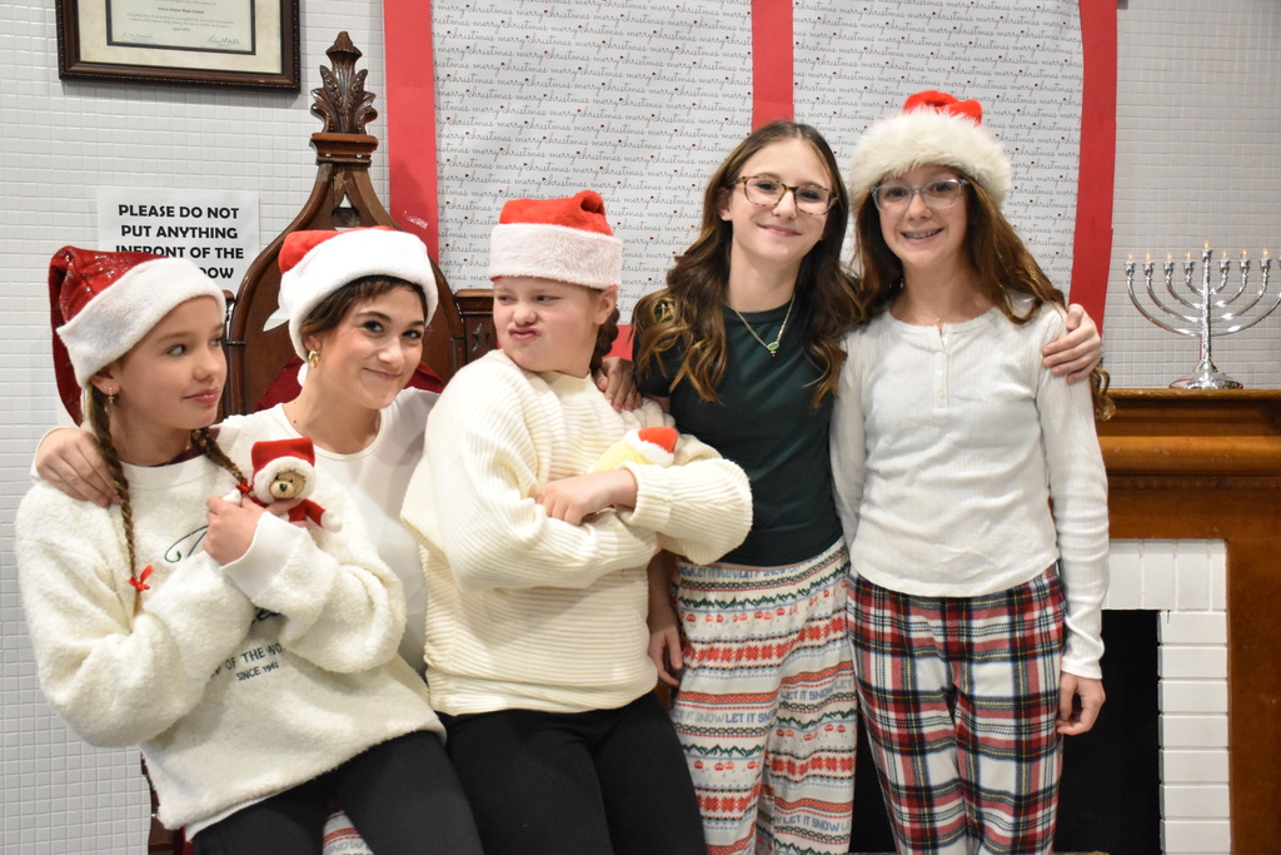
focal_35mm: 39
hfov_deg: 49.5
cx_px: 640
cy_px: 428
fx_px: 1388
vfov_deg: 34.2
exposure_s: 1/400
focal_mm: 26
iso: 6400
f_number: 4.5
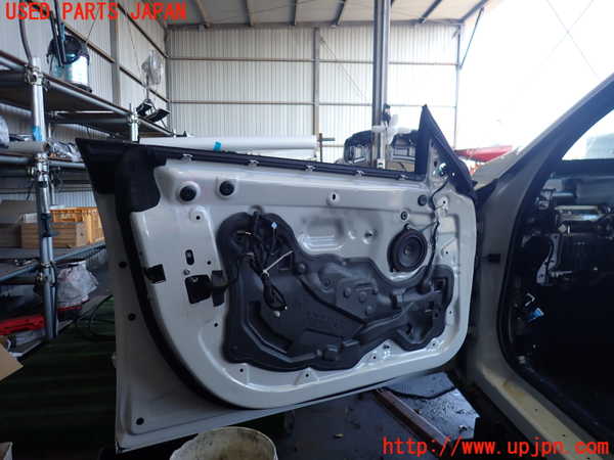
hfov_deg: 69.4
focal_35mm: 25
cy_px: 230
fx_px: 443
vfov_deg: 54.9
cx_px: 307
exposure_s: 1/125
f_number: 2
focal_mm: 4.5
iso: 100
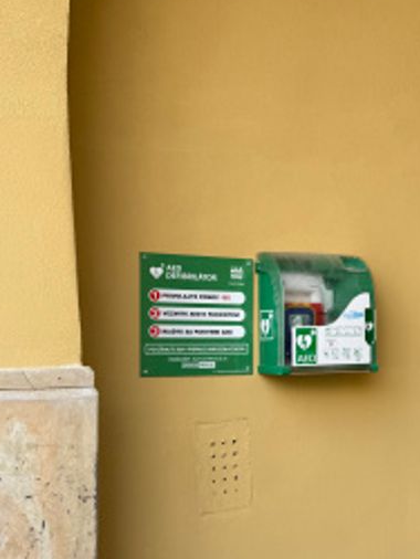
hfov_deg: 30.0
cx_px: 296
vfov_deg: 39.4
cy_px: 350
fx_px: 776
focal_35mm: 48
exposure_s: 1/393
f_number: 1.78
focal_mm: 6.76
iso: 80
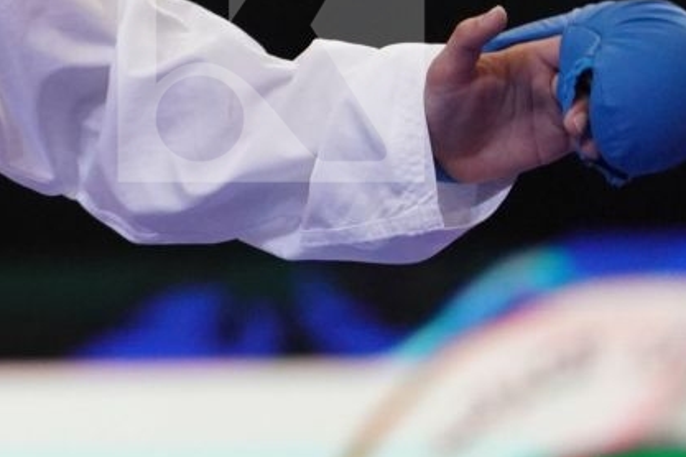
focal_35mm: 863
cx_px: -286
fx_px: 16444
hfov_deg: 2.4
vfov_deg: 1.6
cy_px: 33
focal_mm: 200
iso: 3200
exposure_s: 1/1000
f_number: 2.8
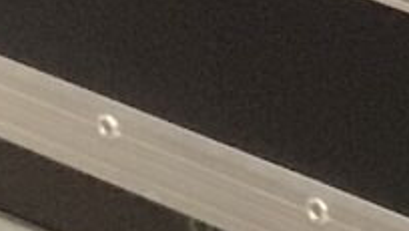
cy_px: -520
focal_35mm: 262
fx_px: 2843
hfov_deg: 8.0
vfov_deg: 4.4
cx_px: 682
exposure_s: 1/30
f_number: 2.2
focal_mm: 2.87
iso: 320
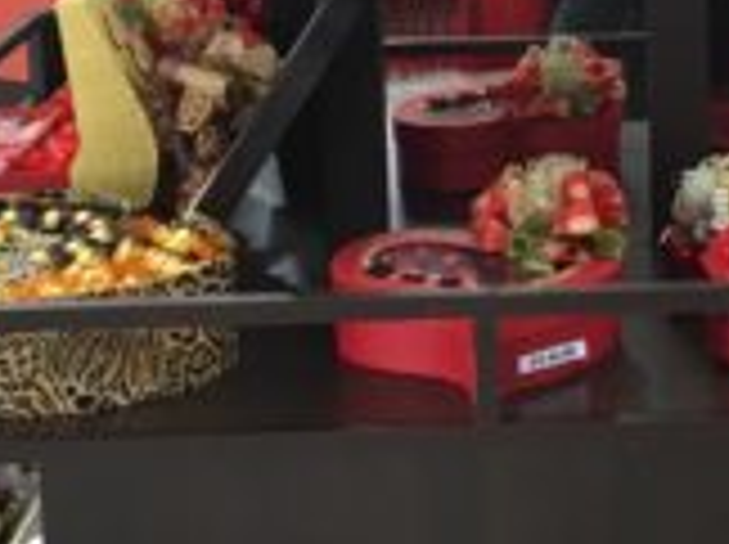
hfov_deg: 17.4
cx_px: 684
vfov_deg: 13.0
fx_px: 2334
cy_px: -61
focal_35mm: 111
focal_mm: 4.15
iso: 64
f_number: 2.2
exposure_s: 1/30
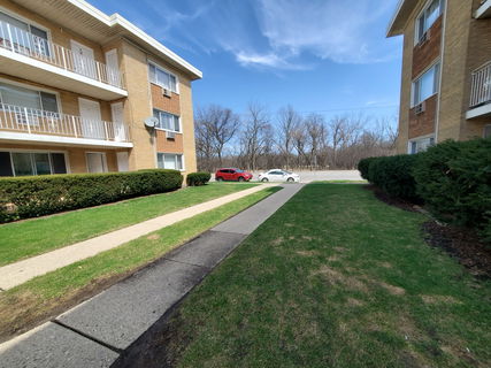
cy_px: 184
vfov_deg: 89.9
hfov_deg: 106.2
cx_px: 246
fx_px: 184
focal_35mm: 13
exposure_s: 1/730
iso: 50
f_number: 2.2
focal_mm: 1.8
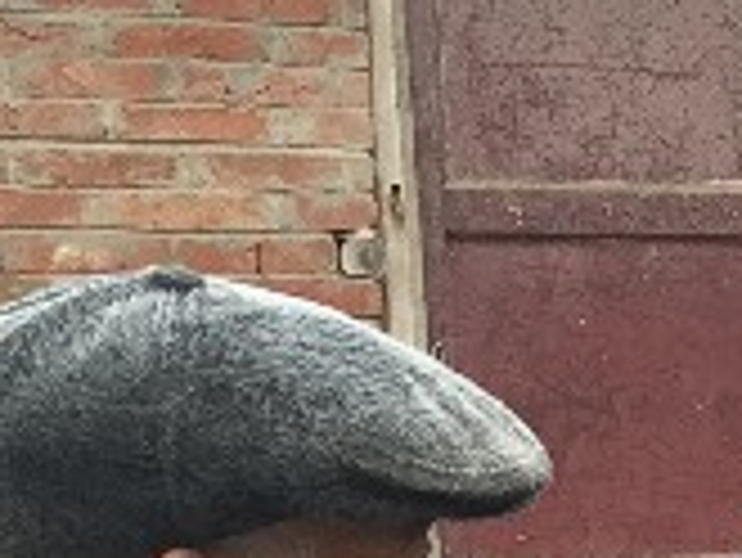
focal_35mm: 180
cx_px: 1794
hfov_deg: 9.7
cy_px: 936
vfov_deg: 8.0
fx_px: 3861
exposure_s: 1/100
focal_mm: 4.15
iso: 32
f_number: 2.2
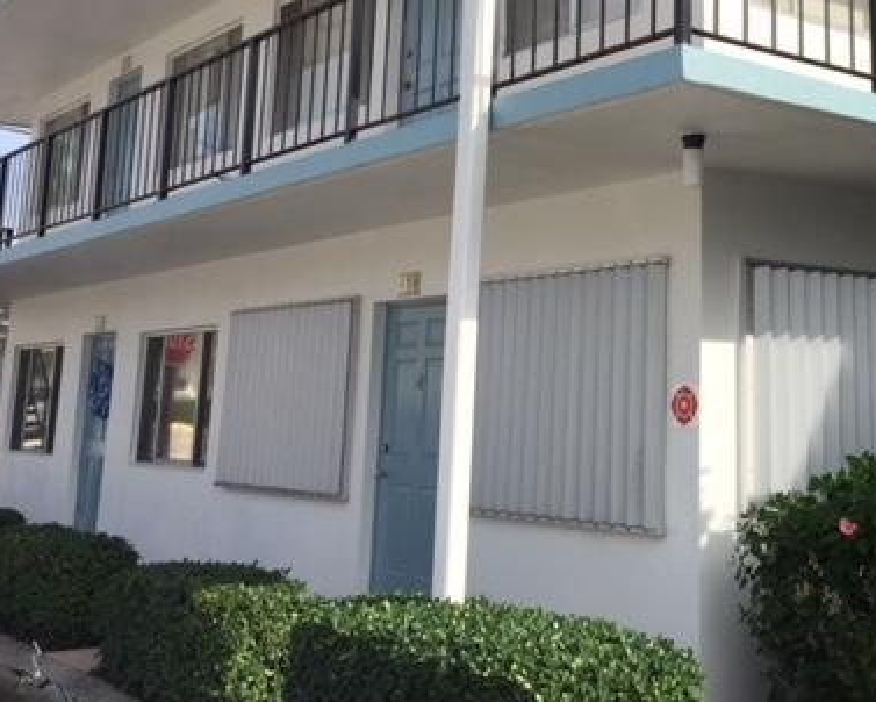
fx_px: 1245
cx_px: 685
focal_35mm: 48
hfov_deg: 37.5
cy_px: 149
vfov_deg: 30.8
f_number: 2.2
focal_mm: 4.15
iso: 32
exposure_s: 1/2198
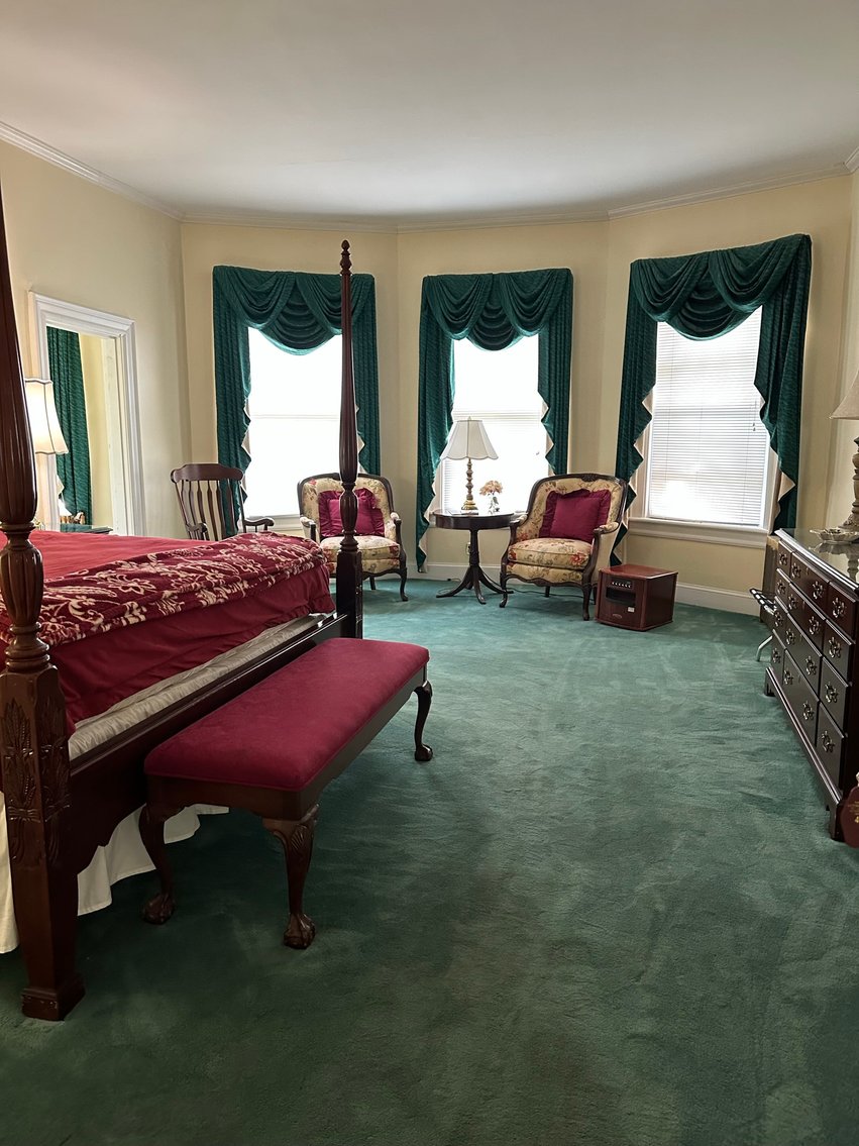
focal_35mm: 24
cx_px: 430
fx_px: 794
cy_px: 573
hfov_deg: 56.8
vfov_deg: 71.6
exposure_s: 1/60
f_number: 1.78
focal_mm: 6.86
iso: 500
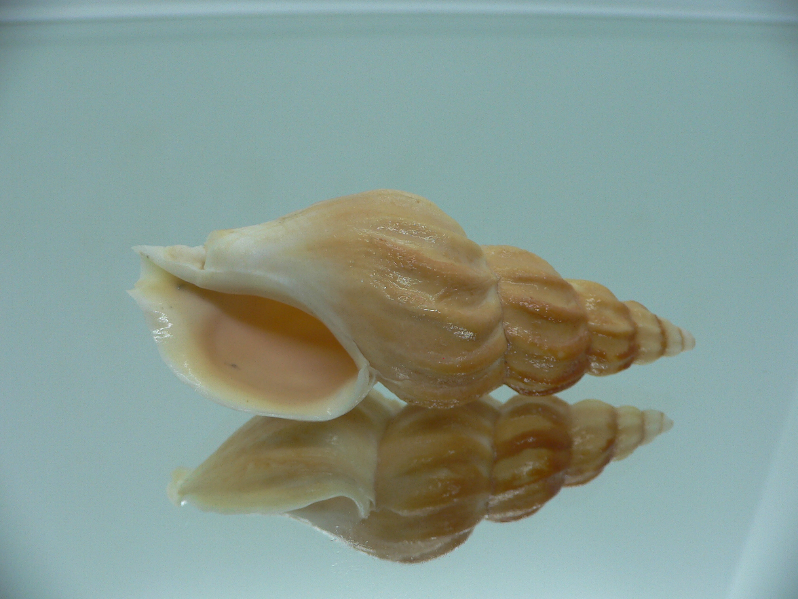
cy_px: 300
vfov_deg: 40.7
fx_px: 807
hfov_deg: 52.6
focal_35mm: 35
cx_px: 399
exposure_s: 1/60
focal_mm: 4.6
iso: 80
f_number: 2.8
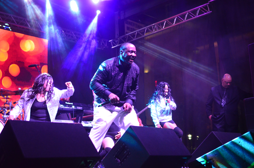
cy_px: 84
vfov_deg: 25.6
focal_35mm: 52
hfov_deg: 37.9
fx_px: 370
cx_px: 127
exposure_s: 1/250
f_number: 2.8
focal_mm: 35
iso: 3200
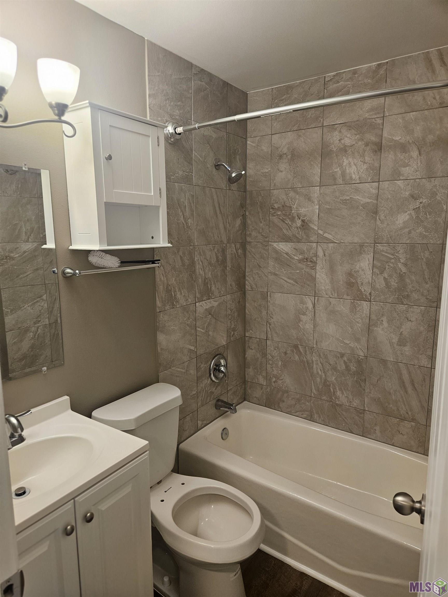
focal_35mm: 23
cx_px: 224
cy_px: 298
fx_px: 397
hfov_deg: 58.9
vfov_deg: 73.9
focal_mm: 5.4
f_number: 1.8
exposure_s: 1/120
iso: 320
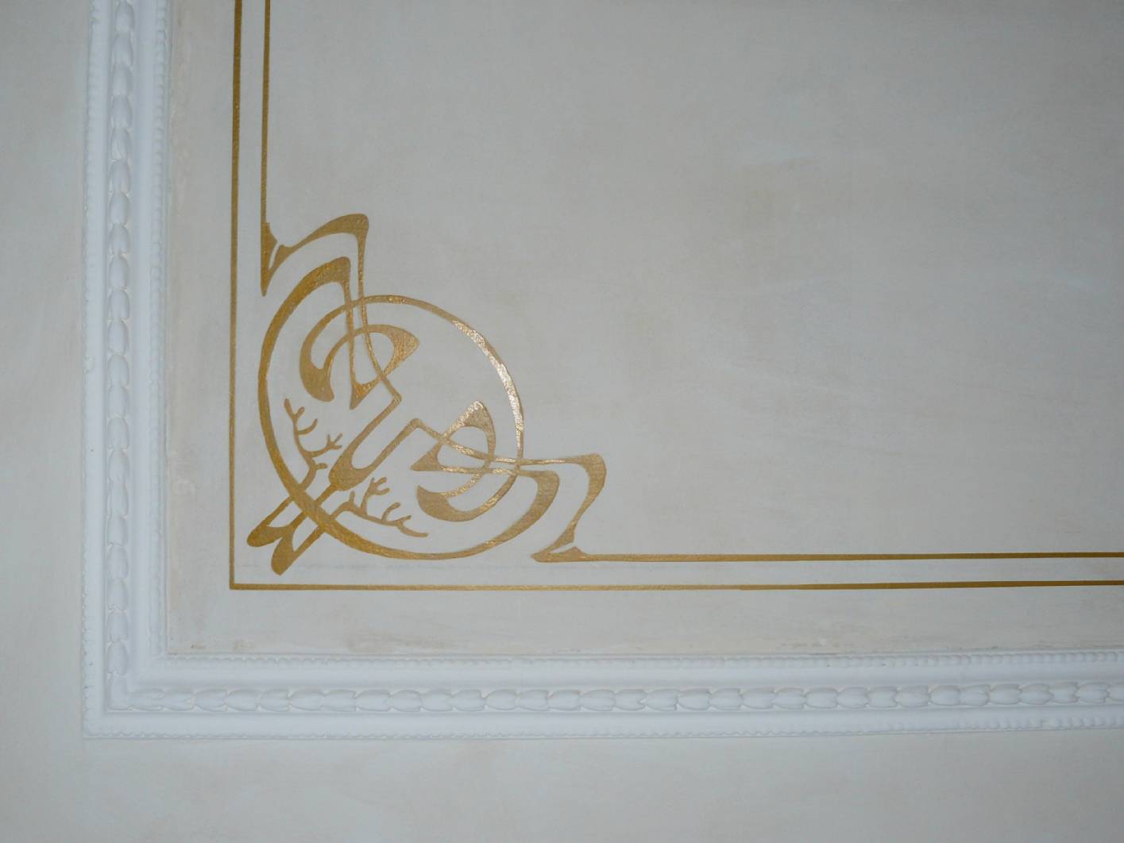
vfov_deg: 39.7
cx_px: 562
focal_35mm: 36
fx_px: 1169
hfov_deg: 51.3
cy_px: 422
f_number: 2.8
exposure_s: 1/30
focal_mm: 6
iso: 100
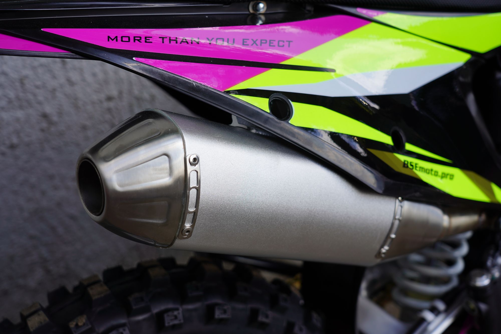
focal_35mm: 54
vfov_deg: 25.1
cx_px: 250
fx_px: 751
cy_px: 167
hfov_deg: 36.9
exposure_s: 1/160
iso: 100
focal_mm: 54
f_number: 5
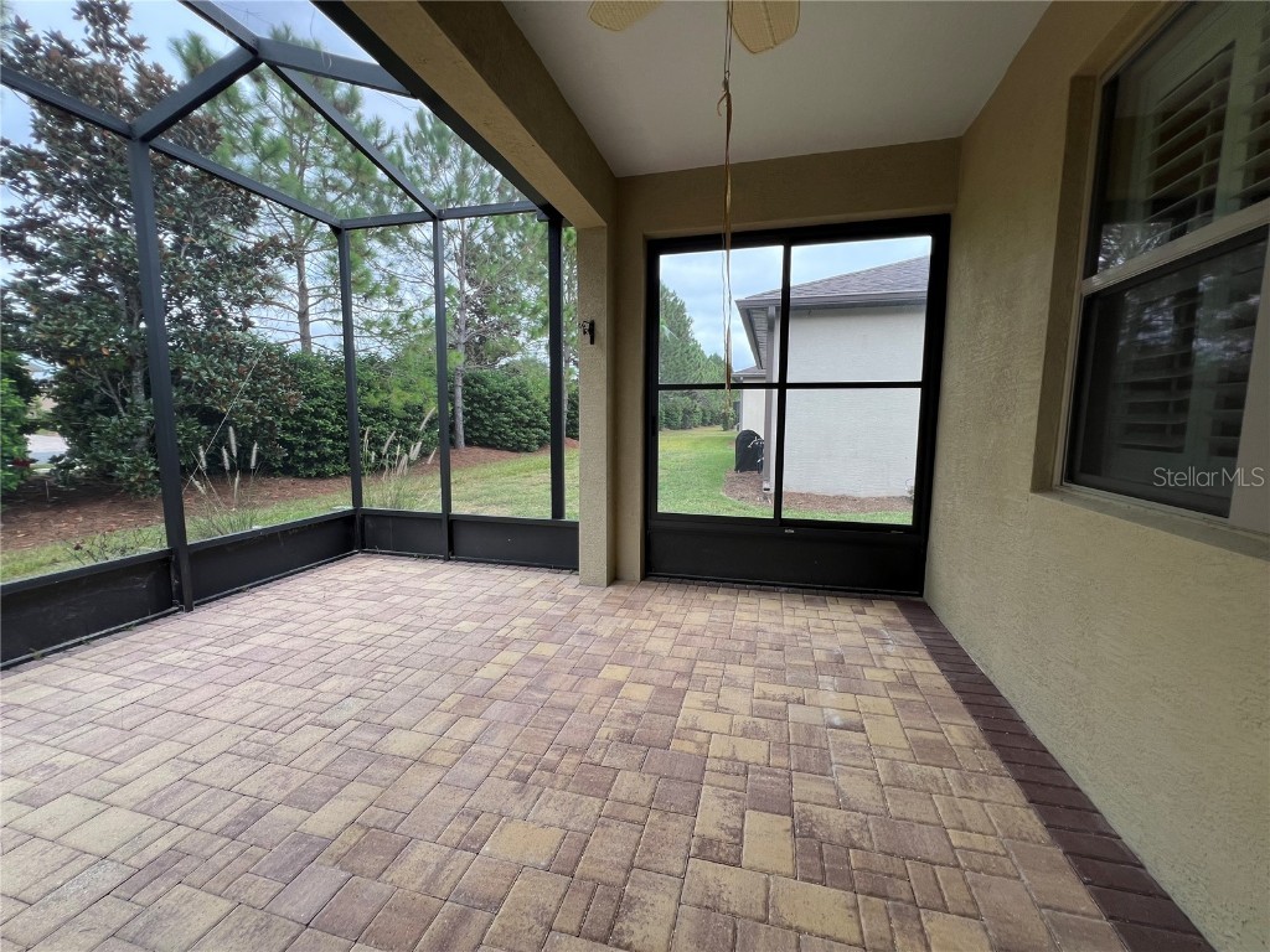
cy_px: 476
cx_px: 635
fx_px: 477
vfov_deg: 89.9
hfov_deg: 106.2
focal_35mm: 13
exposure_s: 1/149
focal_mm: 1.57
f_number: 1.8
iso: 32
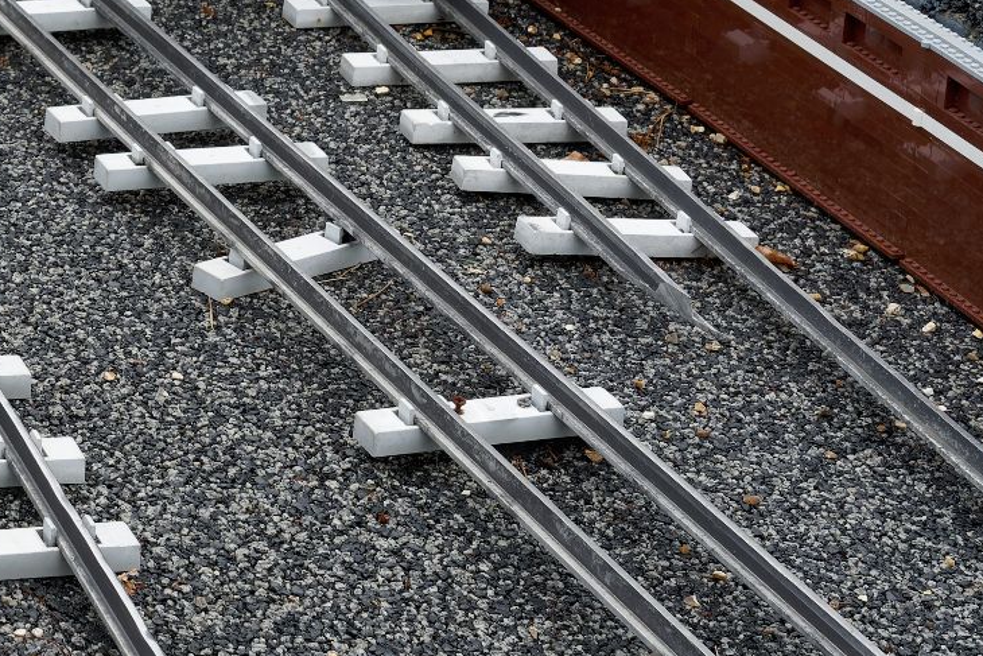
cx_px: -343
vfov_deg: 10.4
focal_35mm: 129
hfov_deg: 15.1
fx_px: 3523
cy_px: -188
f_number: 11
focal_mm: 46
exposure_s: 1/125
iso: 250
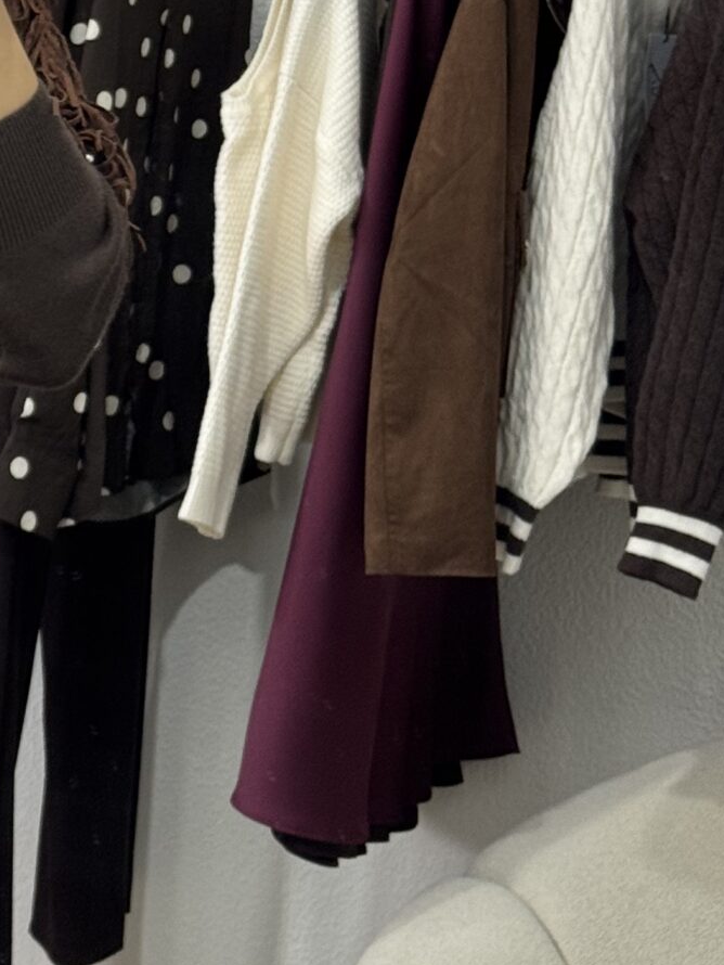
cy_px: 67
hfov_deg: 10.4
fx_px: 3847
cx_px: -312
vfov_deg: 14.1
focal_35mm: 138
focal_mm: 6.76
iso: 64
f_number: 1.78
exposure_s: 1/50
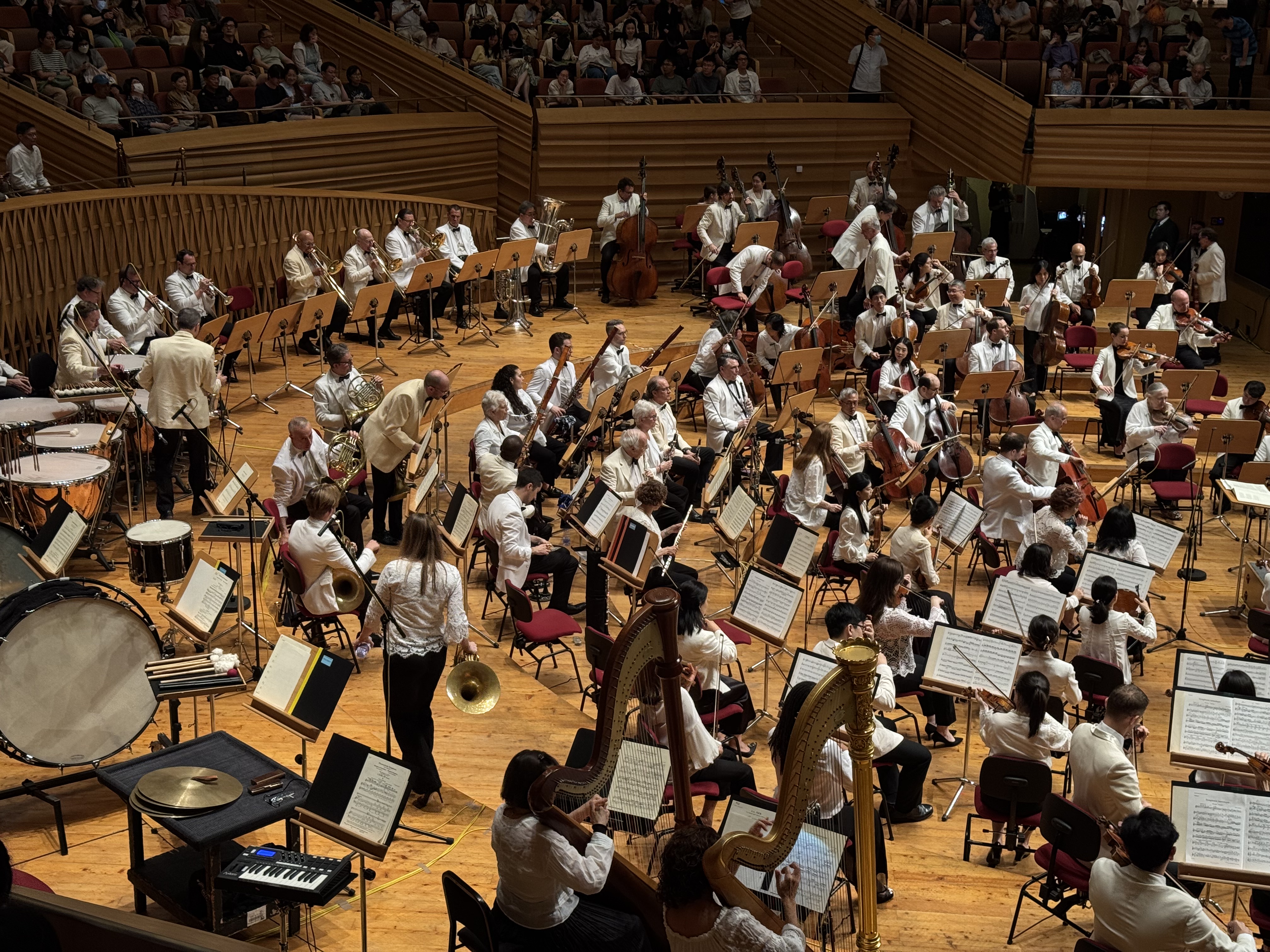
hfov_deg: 39.7
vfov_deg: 30.3
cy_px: 476
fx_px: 1761
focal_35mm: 48
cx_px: 635
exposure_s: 1/121
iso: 100
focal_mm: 6.76
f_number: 1.78
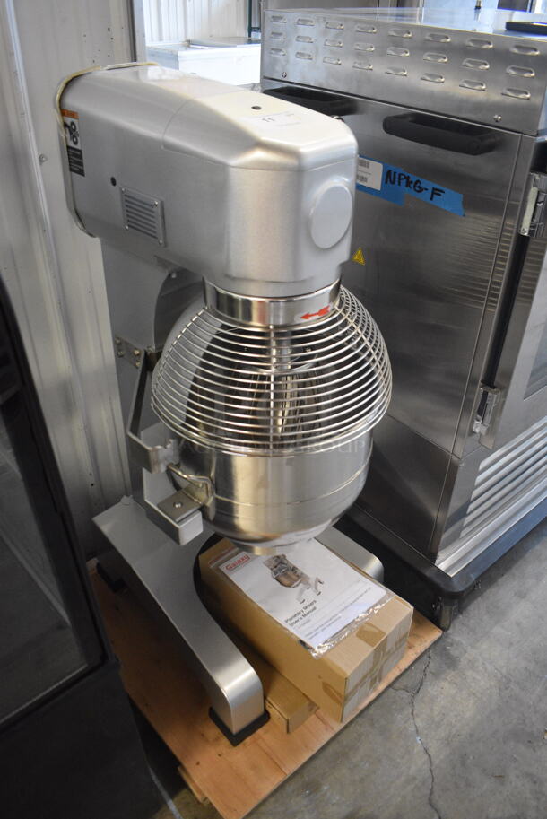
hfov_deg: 48.0
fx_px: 614
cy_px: 410
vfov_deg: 67.3
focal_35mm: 27
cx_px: 274
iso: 2200
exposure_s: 1/125
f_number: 3.5
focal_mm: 18
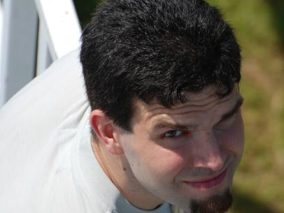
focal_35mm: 682
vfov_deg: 2.2
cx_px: 145
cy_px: 126
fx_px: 5599
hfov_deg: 2.9
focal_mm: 300
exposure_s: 1/400
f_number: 5.6
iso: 100
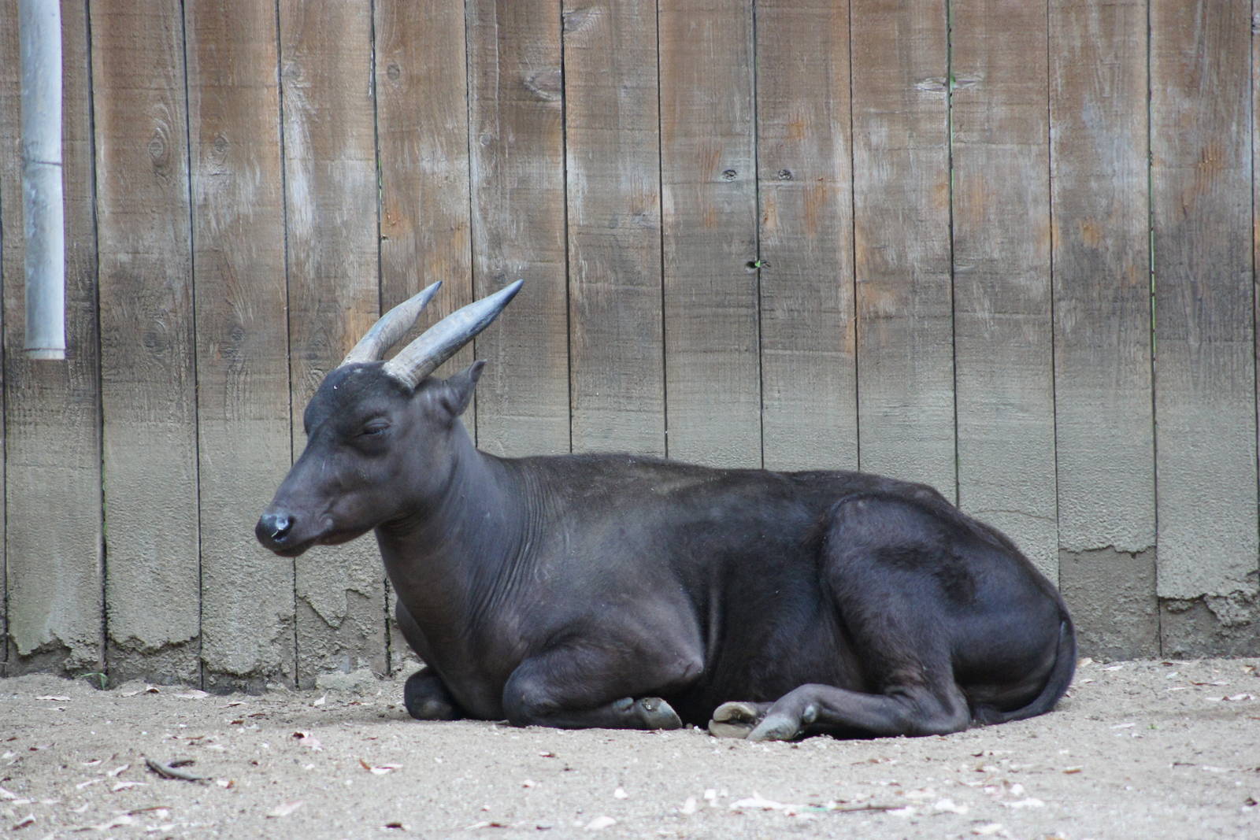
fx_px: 10500
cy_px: 420
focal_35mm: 300
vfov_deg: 4.6
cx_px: 630
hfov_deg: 6.9
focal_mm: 200
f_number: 5.6
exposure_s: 1/250
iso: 1600
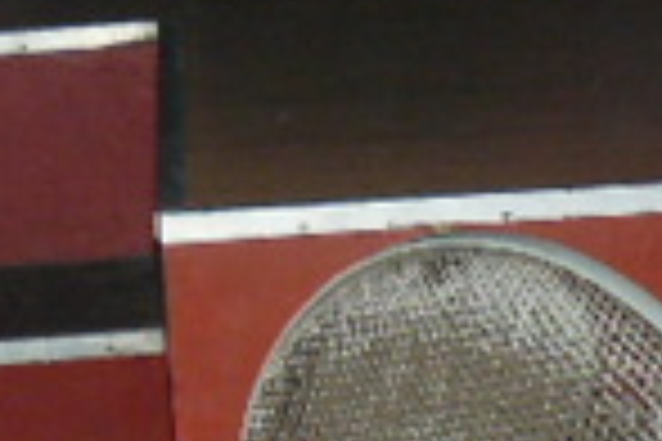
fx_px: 2997
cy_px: 1012
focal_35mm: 163
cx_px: 59
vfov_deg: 7.9
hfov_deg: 12.5
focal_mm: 6
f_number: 2.8
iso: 160
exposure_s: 1/25
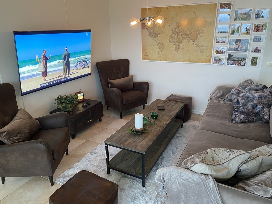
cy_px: 102
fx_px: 204
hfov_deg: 67.3
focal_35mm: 26
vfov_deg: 53.1
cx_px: 136
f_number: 1.8
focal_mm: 4.25
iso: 800
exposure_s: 1/25
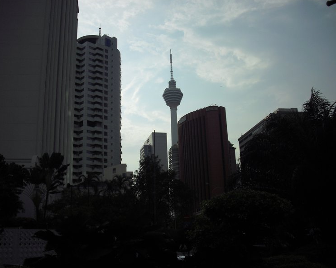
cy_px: 133
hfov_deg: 45.8
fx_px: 398
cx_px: 163
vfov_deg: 37.3
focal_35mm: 40
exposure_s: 1/1000
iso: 100
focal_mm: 6.2
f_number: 8
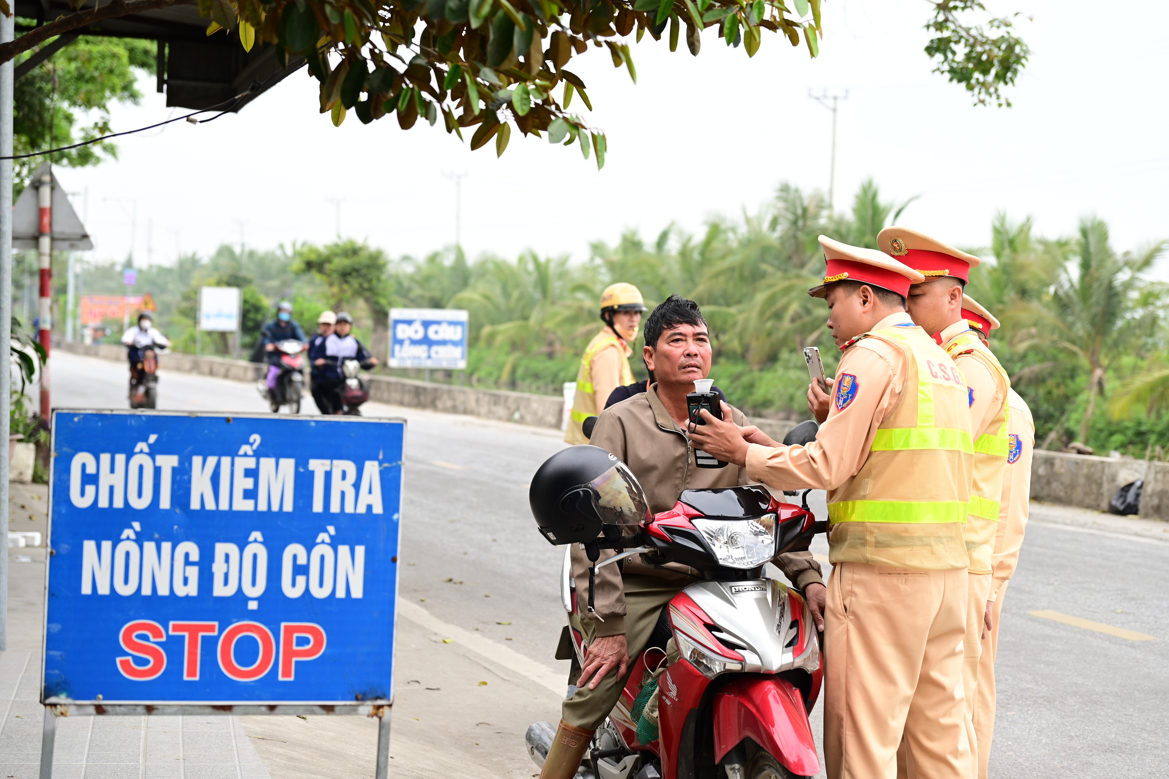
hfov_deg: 30.5
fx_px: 2143
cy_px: 390
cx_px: 584
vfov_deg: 20.6
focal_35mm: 66
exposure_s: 1/200
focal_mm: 66
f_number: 4
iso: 160
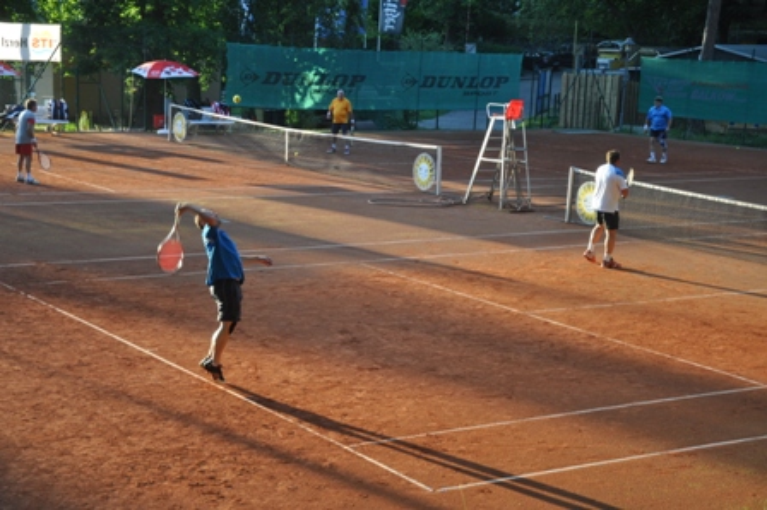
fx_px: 1533
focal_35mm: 72
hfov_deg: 28.1
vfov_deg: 18.9
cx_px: 384
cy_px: 255
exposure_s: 1/125
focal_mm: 48
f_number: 5.6
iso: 320
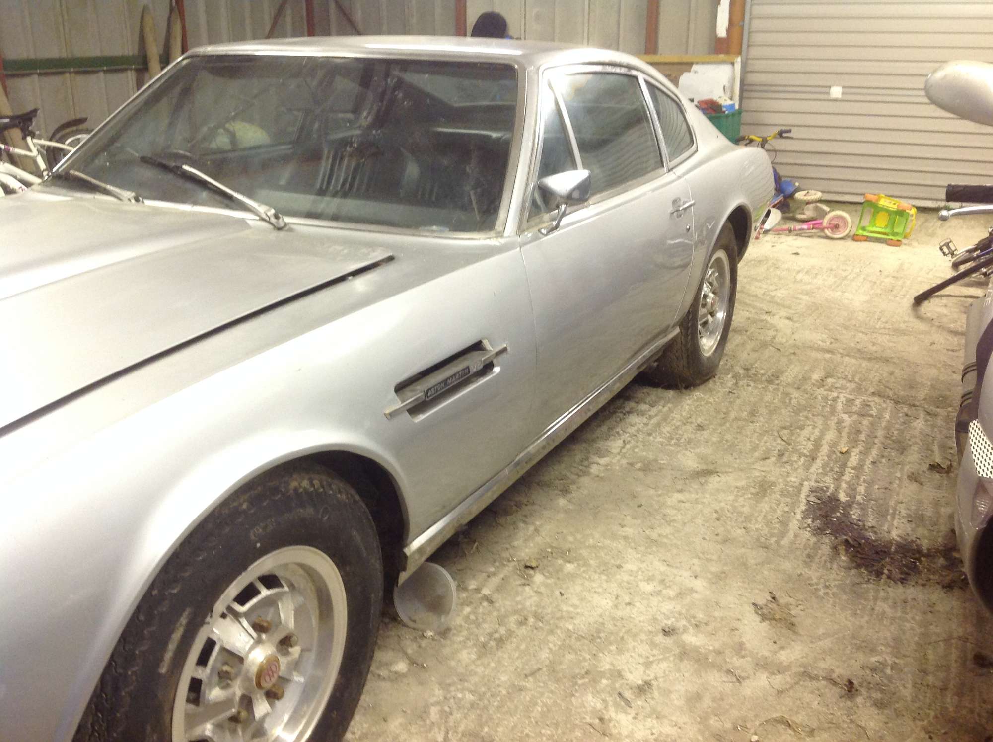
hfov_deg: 52.7
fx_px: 1003
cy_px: 371
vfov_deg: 40.6
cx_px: 496
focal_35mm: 35
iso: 160
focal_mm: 4.28
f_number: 2.4
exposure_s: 1/17
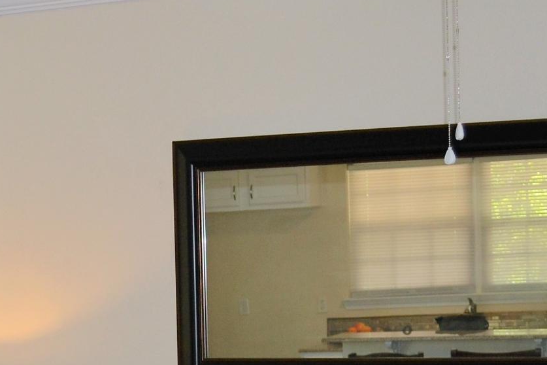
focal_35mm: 129
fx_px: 1960
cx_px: -20
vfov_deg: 10.4
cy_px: 455
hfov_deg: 15.5
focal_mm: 24
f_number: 4
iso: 280
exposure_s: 1/125
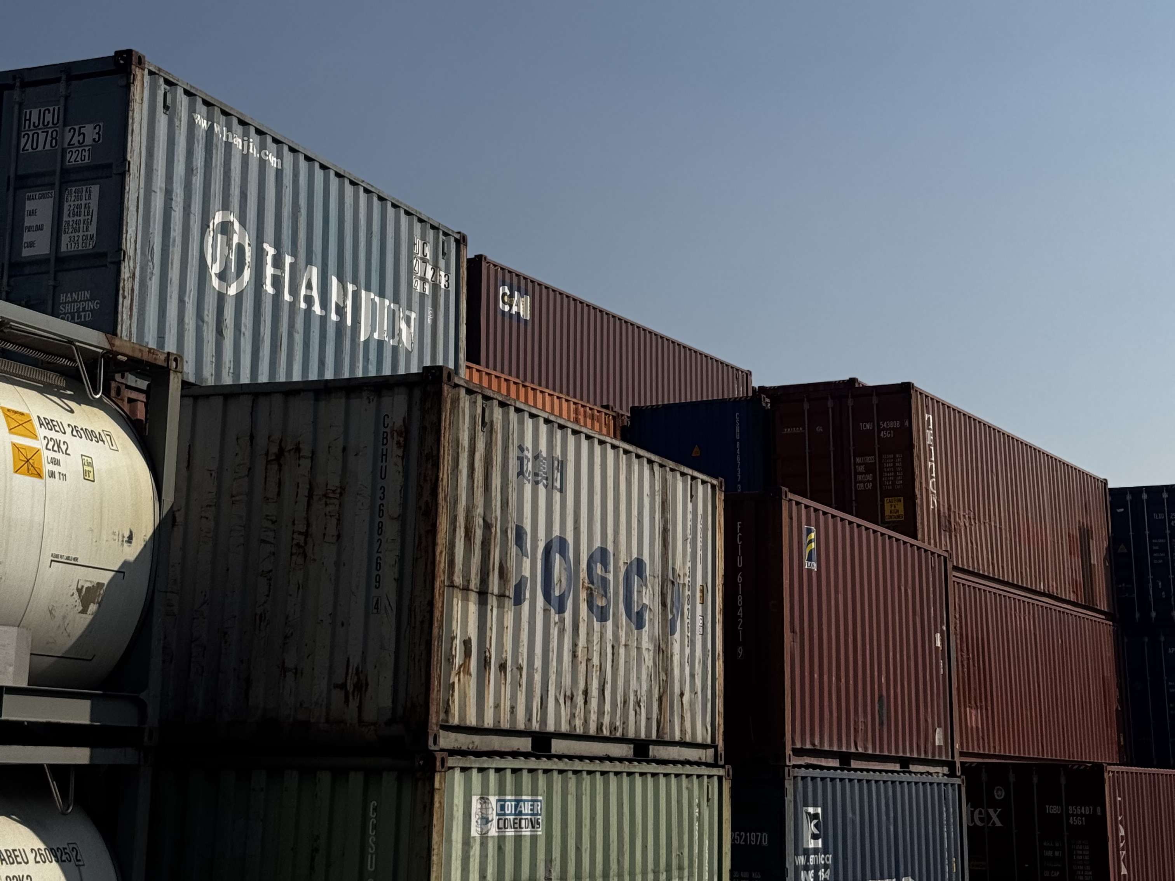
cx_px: 588
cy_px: 440
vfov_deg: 30.3
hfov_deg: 39.7
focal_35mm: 48
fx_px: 1629
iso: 80
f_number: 1.78
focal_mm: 6.76
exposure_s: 1/12500
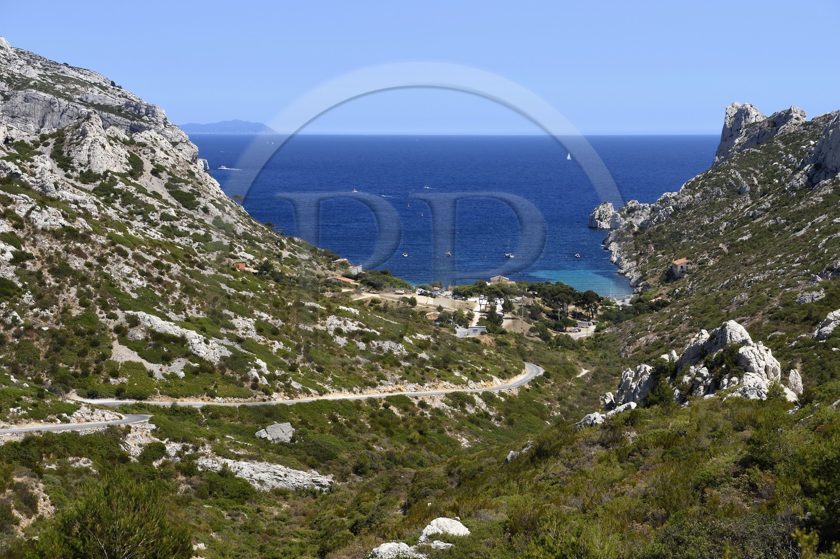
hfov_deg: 28.9
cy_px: 280
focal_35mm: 70
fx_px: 1632
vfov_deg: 19.4
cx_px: 420
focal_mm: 70
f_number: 14
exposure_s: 1/250
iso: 200
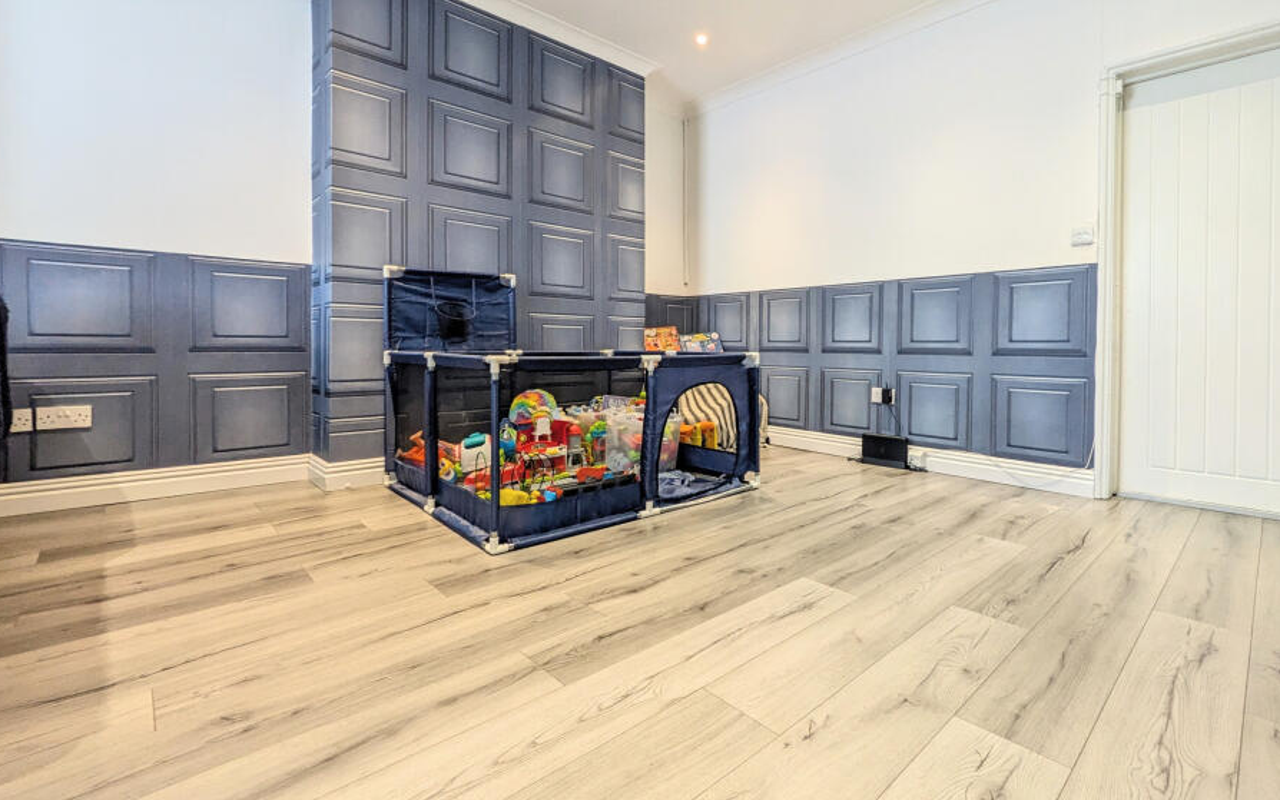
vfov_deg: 67.8
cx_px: 726
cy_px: 354
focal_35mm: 17
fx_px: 593
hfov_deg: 93.8
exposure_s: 1/33.3
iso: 130
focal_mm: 1.83
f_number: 2.2
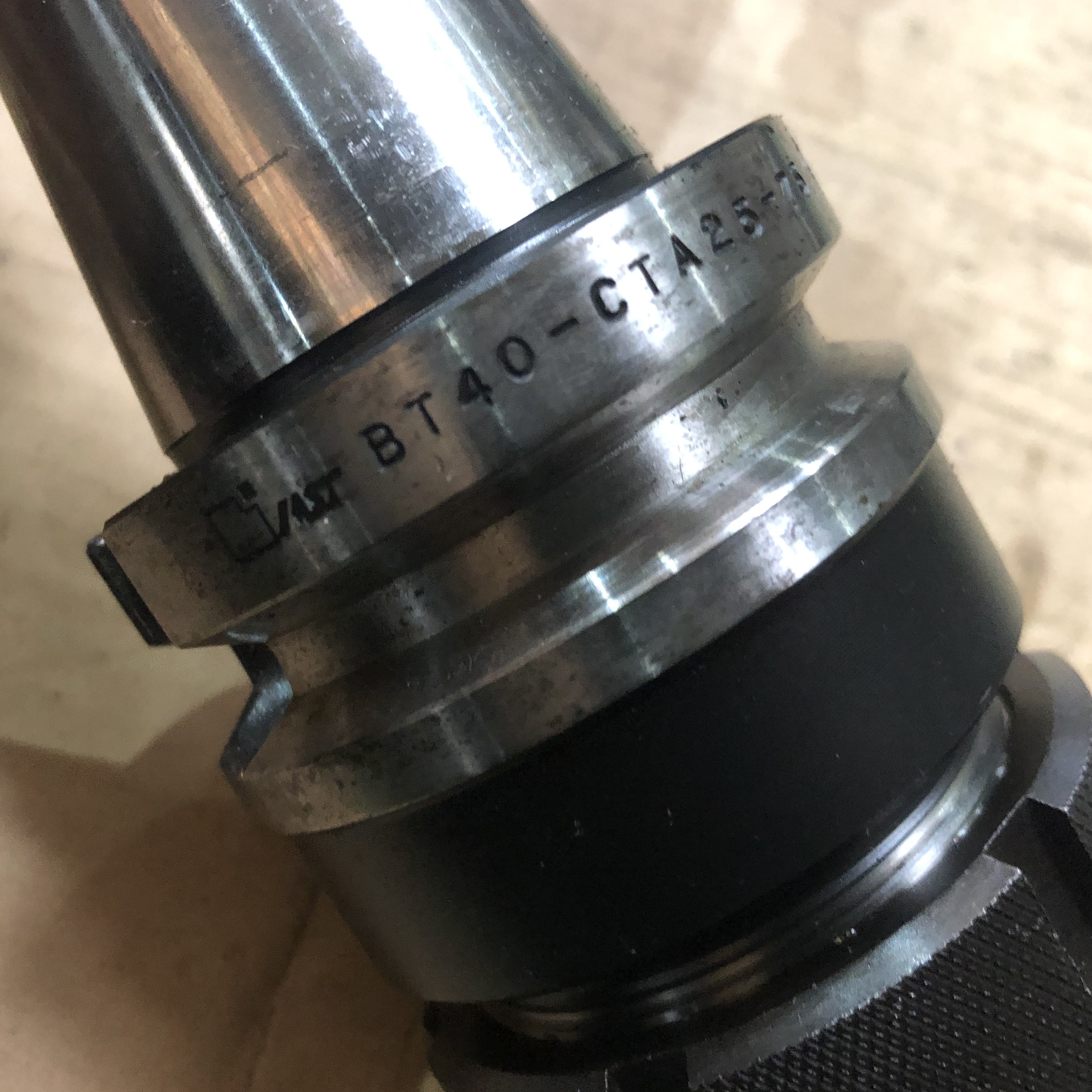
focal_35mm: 34
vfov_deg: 48.4
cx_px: 496
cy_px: 541
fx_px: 1213
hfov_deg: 48.4
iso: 100
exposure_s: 1/5
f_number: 1.8
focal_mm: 3.99
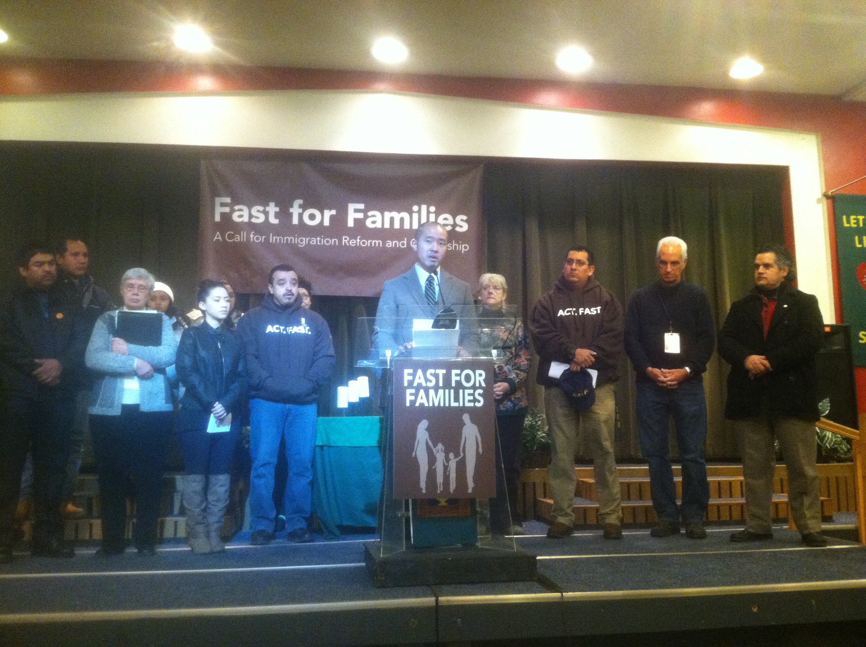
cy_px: 324
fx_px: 874
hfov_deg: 52.7
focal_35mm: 35
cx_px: 433
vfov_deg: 40.6
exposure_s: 1/15
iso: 500
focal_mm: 3.85
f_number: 2.8
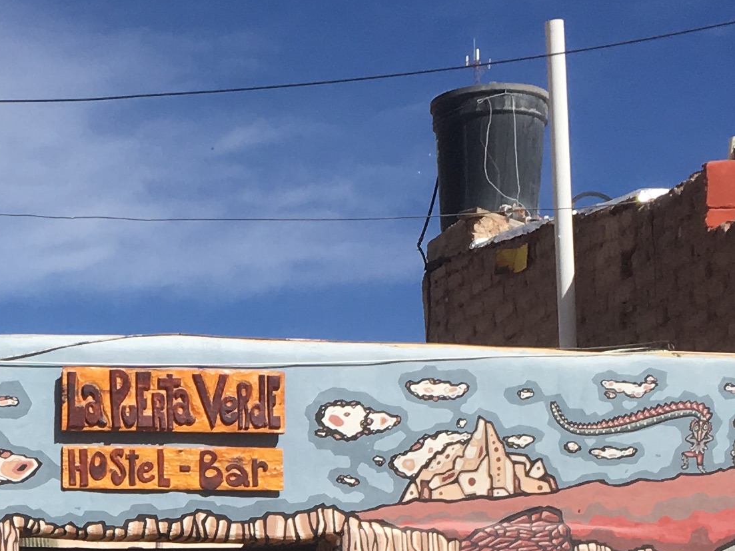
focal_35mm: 106
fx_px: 2250
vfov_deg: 13.5
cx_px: -73
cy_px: 702
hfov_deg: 17.9
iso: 25
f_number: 2.2
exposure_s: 1/2079
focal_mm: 4.15
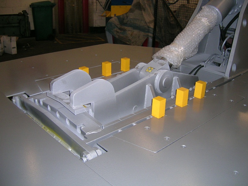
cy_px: 93
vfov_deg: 40.7
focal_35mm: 35
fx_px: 251
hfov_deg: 52.6
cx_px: 124
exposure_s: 1/60.1
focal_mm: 5.4
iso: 103
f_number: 2.8
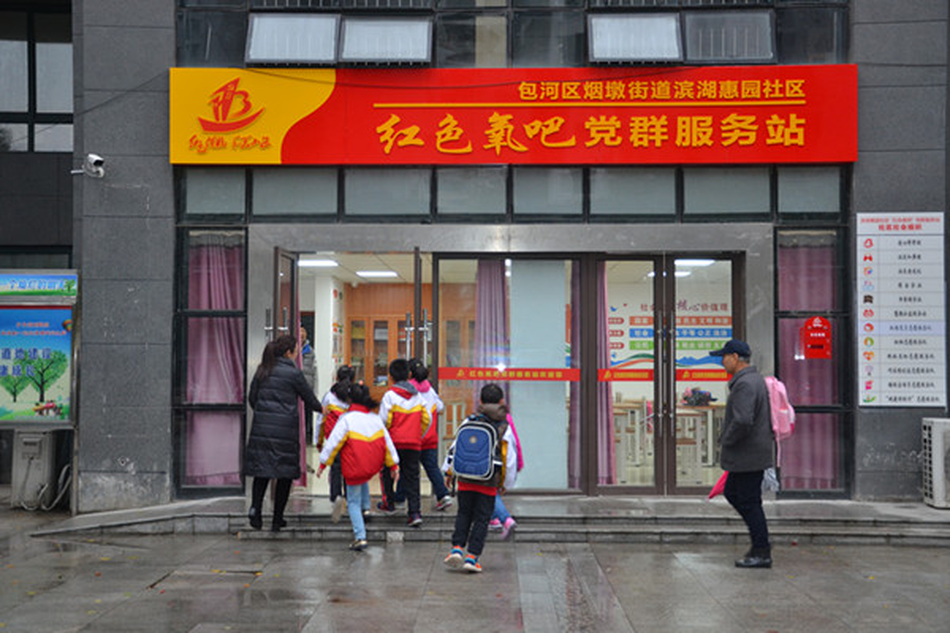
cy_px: 316
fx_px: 1108
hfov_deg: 46.4
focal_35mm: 42
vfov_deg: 31.9
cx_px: 475
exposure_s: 1/60
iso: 640
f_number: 4.5
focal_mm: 28
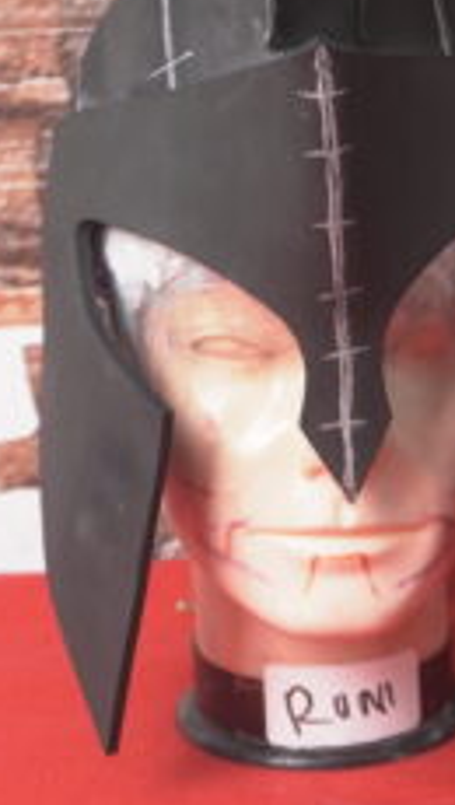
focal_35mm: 102
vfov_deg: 20.8
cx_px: 329
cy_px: 252
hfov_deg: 11.8
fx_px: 2188
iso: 250
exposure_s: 1/25
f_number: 4.5
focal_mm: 25
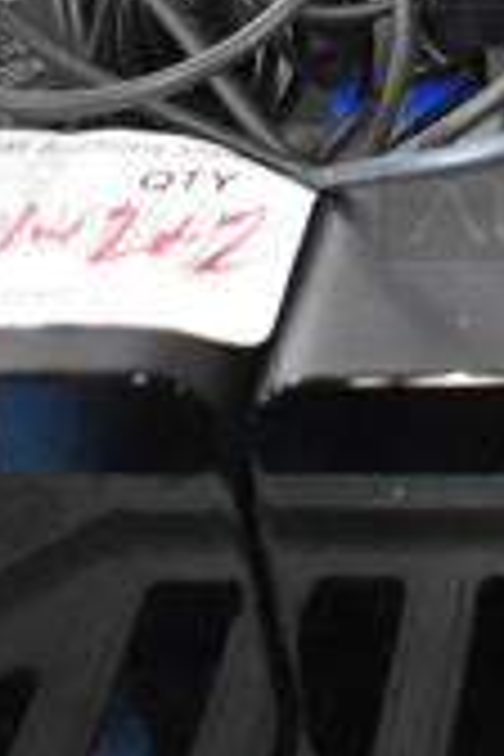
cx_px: 882
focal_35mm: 98
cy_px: 22
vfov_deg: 20.2
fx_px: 2058
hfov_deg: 12.8
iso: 5600
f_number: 3.5
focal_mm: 18
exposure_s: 1/125
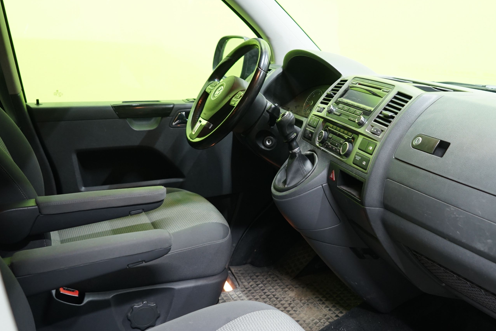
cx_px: 326
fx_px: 551
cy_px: 144
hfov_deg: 47.7
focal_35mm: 40
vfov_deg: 33.4
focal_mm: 26
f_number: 4.5
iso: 1000
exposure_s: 1/20
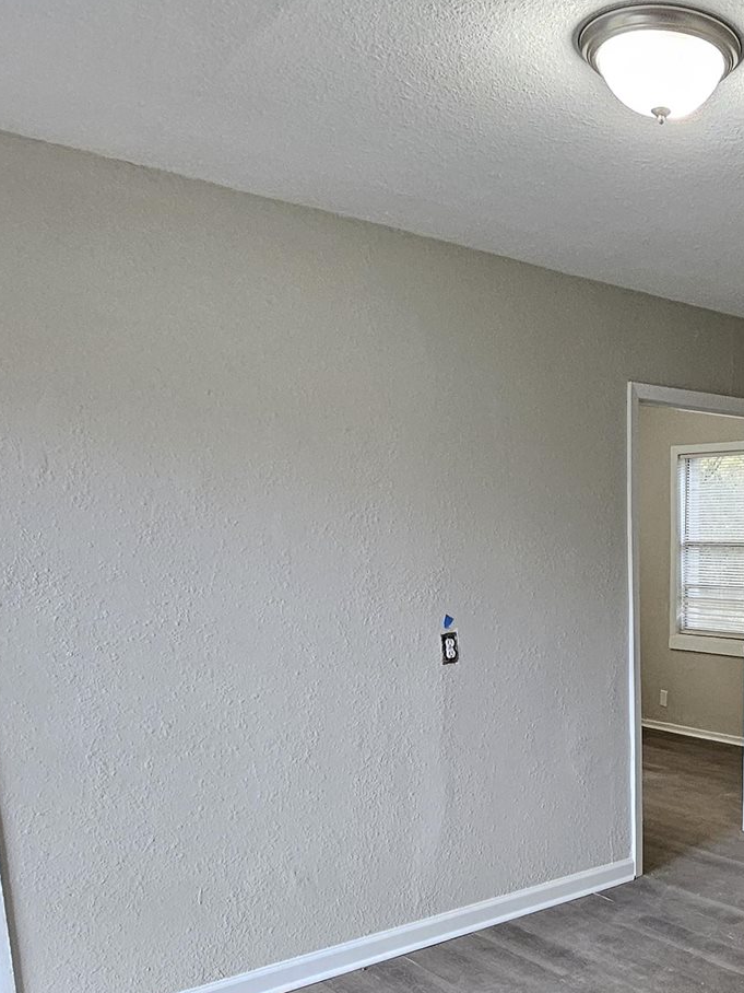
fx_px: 946
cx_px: 702
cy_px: 739
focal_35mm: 33
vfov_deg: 53.0
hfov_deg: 39.1
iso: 200
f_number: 2.2
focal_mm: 1.7
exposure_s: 1/60
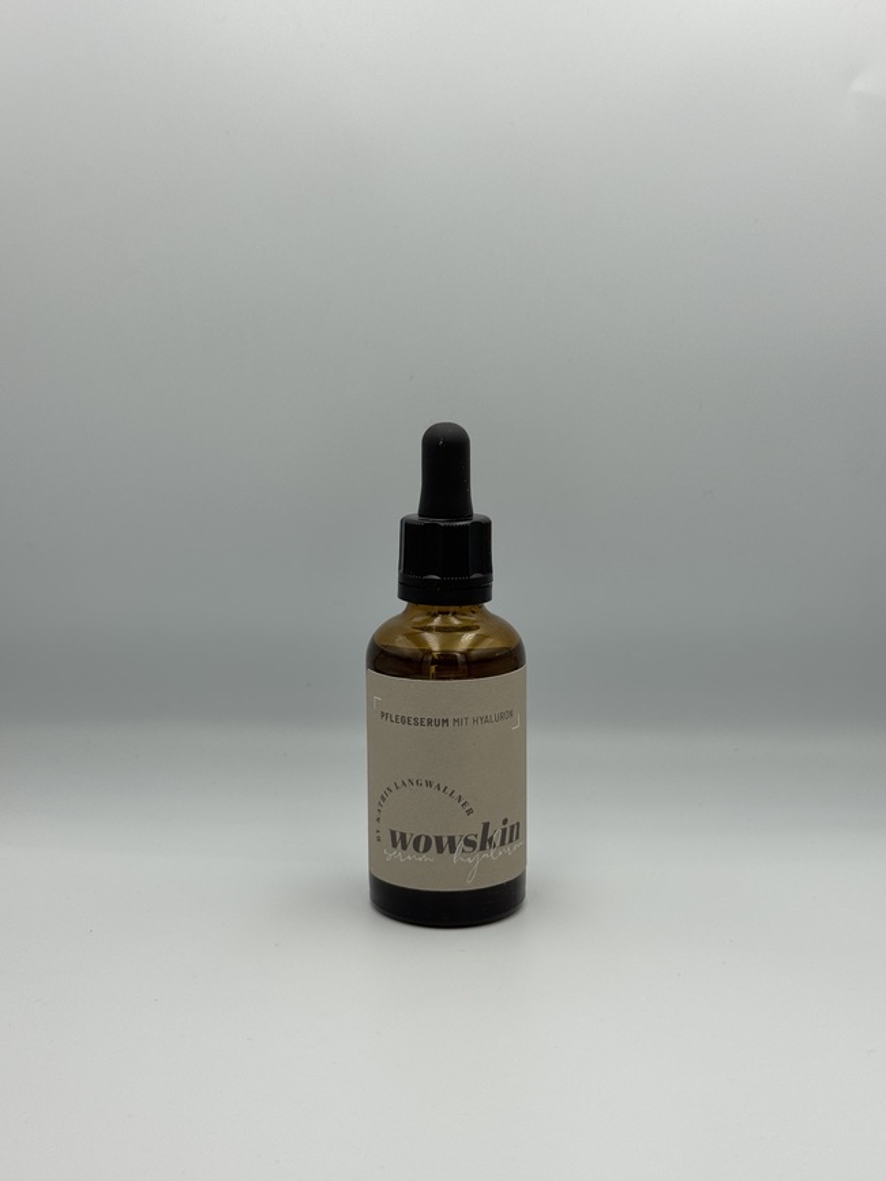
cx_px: 443
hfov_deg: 30.3
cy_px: 590
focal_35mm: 48
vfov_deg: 39.7
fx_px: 1638
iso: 64
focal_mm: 6.76
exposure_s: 1/1114
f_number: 1.78
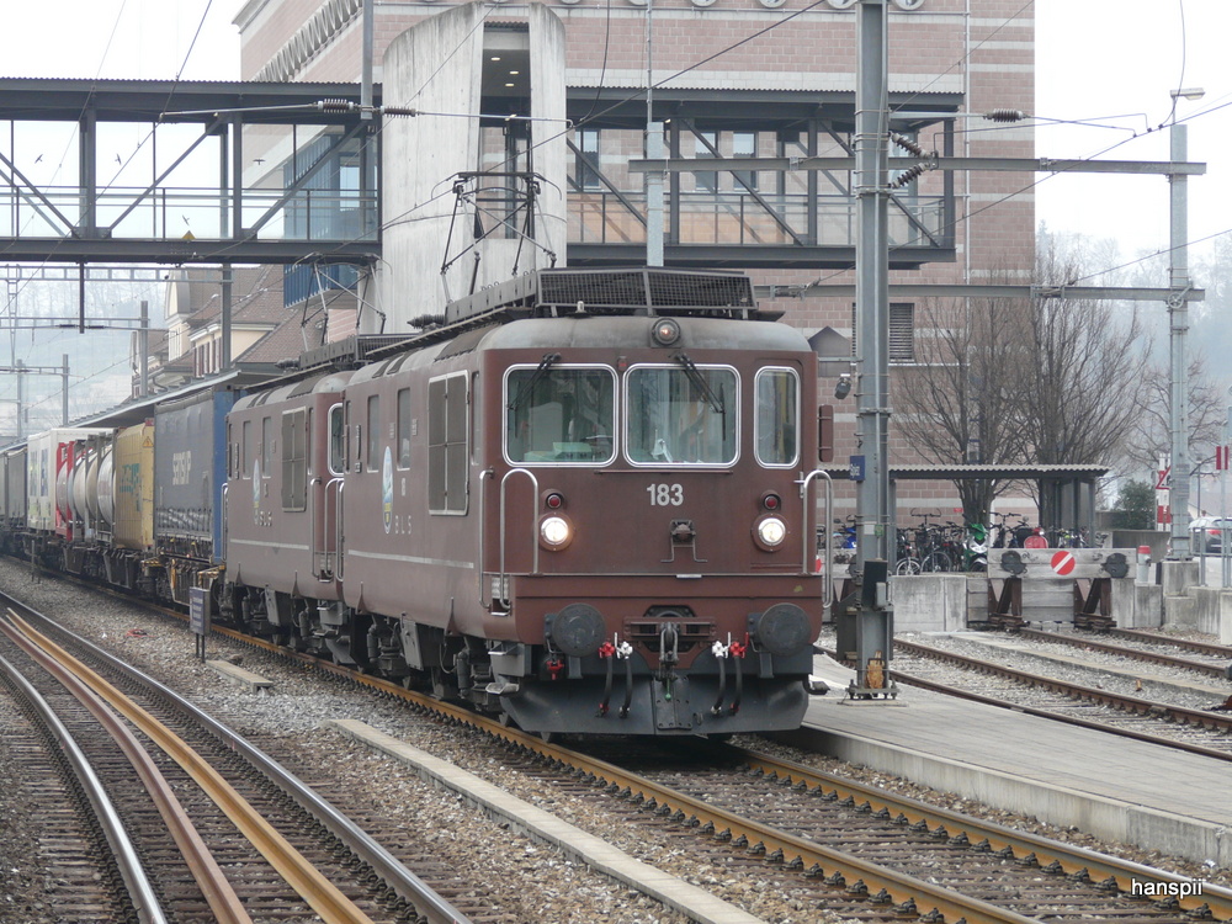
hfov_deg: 16.0
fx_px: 4378
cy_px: 462
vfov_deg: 12.0
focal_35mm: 123
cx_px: 616
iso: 100
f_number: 3.6
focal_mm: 20.2
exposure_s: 1/125
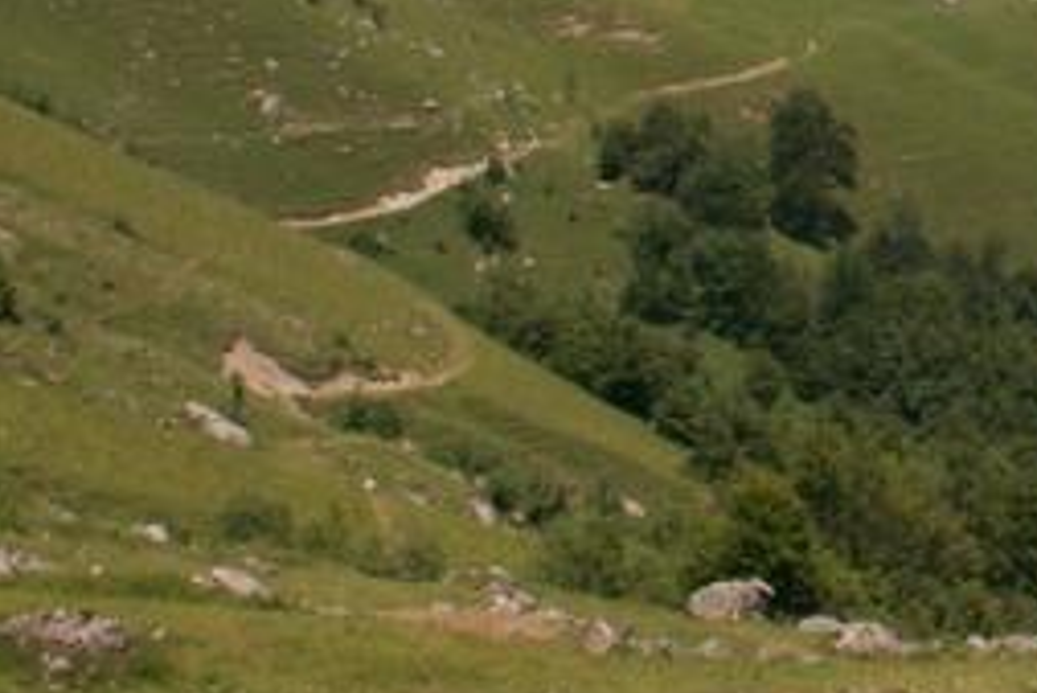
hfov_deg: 21.0
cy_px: -74
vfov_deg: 14.5
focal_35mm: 92
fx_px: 2652
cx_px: 1164
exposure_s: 1/200
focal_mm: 5.86
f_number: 7.1
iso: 50
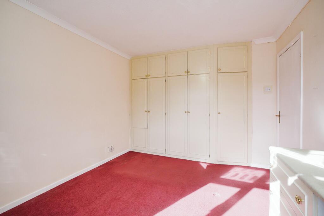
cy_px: 108
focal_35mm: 16
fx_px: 144
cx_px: 162
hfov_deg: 96.7
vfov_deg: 73.8
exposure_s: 1/250
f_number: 10
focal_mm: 16
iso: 1000
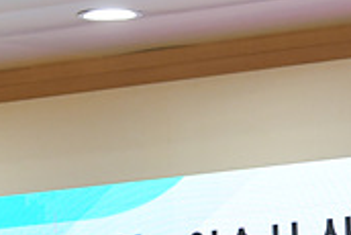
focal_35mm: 487
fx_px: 4752
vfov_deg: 2.8
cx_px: 298
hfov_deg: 4.2
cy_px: 693
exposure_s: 1/160
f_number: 3.5
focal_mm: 70
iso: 500
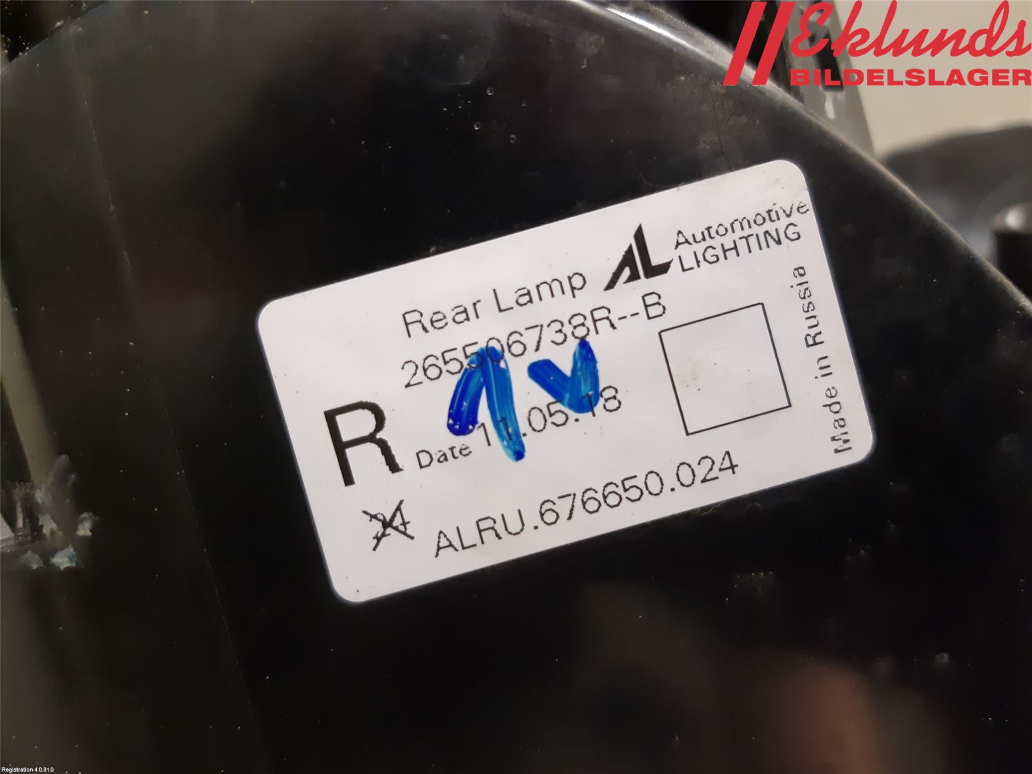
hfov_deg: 67.3
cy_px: 387
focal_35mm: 26
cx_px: 516
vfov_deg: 53.1
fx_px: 775
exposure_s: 1/50
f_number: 1.7
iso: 250
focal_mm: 3.93
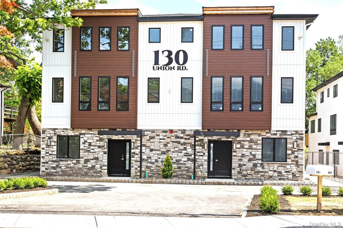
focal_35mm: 40
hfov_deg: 48.7
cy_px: 114
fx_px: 379
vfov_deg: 33.6
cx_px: 172
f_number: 9
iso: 100
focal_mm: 26.5
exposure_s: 1/100
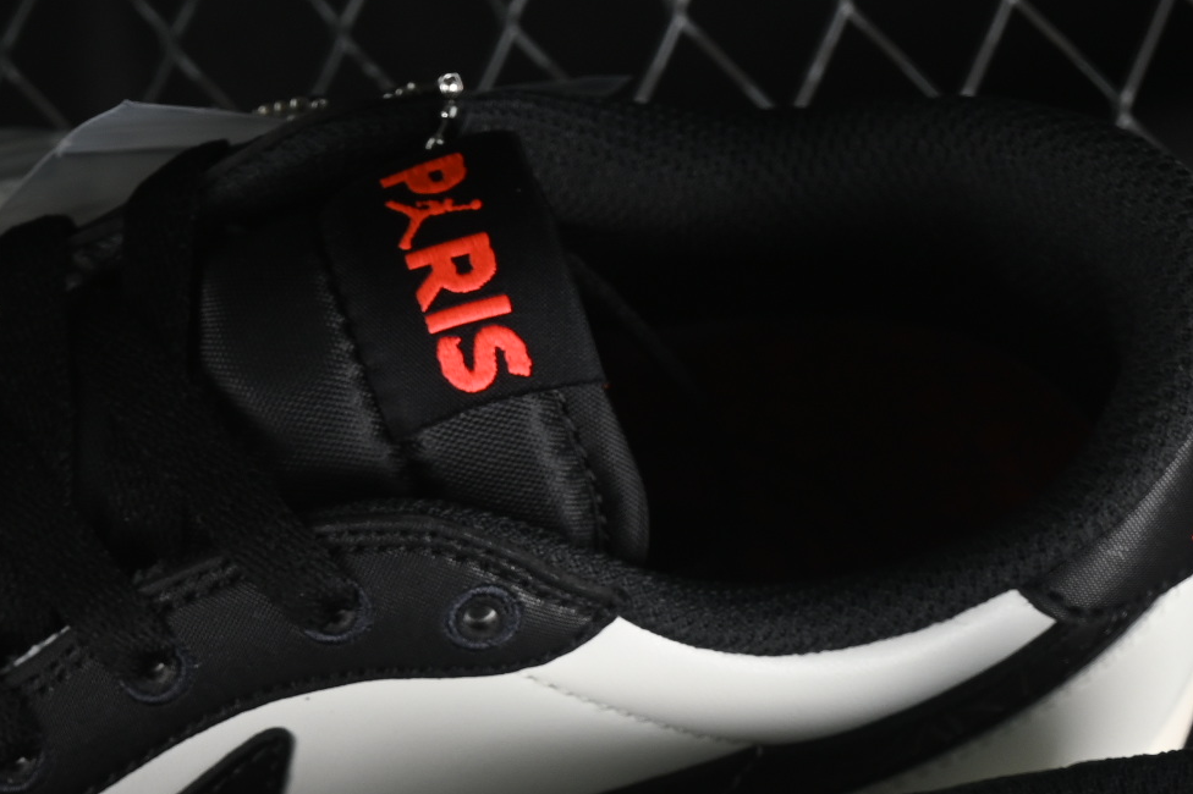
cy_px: 1125
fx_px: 7089
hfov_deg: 9.6
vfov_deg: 6.3
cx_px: 130
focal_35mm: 214
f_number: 7.1
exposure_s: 1/60
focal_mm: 50
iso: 160
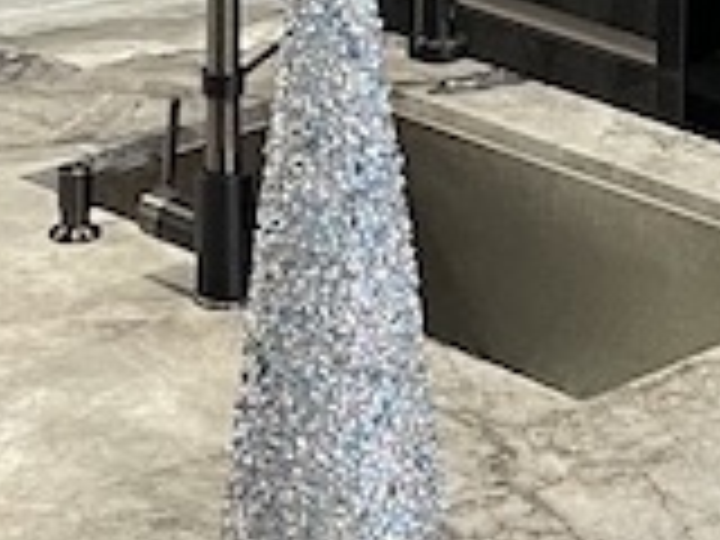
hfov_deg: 10.0
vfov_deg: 7.5
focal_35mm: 195
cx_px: 756
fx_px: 4056
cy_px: -234
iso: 200
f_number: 1.6
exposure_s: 1/60
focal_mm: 5.1
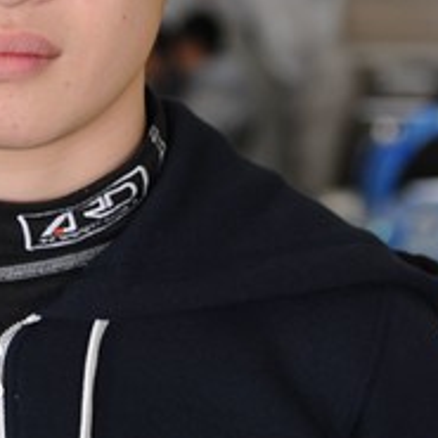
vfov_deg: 11.4
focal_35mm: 152
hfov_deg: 11.4
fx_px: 2176
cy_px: 57
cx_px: 28
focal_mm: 46
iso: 200
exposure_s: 1/45
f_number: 2.8
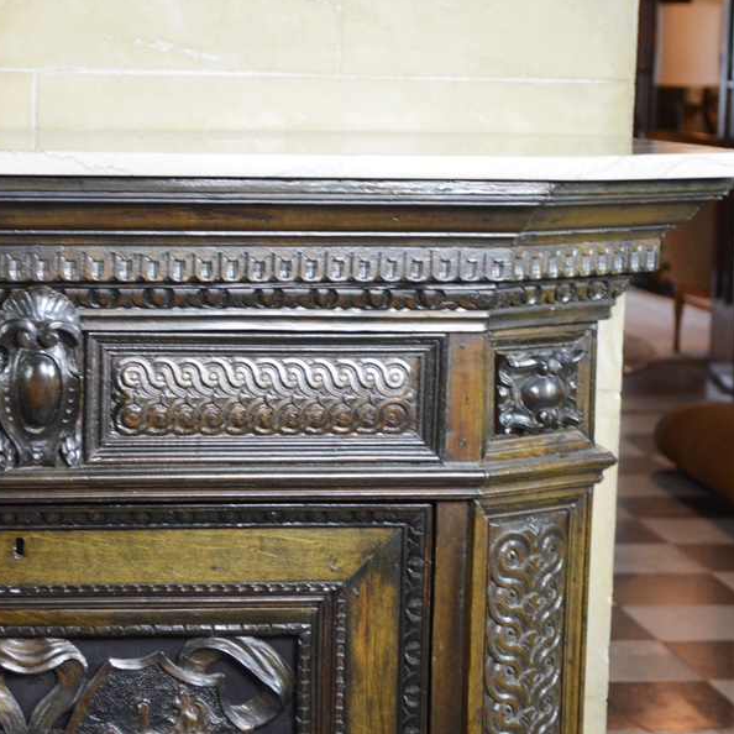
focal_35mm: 85
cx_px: 245
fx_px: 2039
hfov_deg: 20.3
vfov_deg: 20.4
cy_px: 365
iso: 1400
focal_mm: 44
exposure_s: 1/30
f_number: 5.3
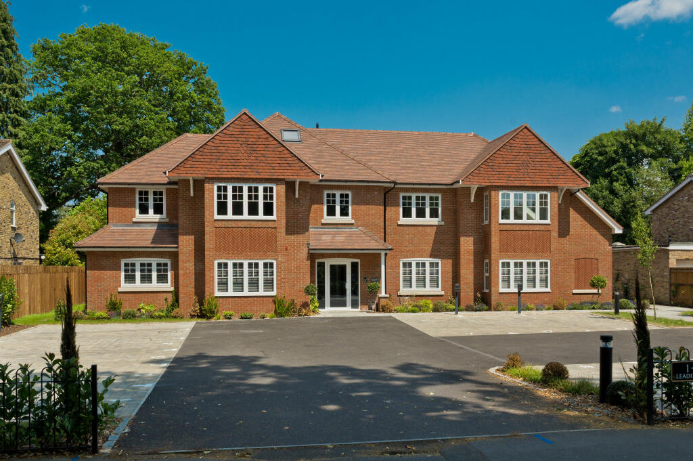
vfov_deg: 44.2
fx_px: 567
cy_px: 230
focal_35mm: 30
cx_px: 346
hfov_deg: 62.8
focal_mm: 29.5
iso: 400
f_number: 8
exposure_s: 1/1250
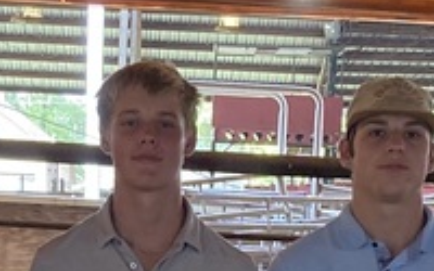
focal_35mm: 152
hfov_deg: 13.8
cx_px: 163
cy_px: 562
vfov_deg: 8.2
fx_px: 1798
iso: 80
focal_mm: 3.99
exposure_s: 1/60
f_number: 1.8
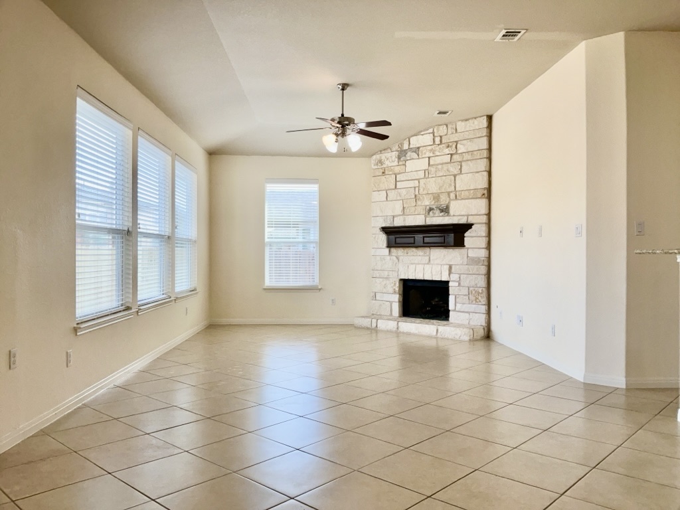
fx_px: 530
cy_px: 255
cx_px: 340
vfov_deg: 51.4
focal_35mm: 27
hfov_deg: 65.3
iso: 32
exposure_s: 1/100
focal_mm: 3
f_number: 1.8
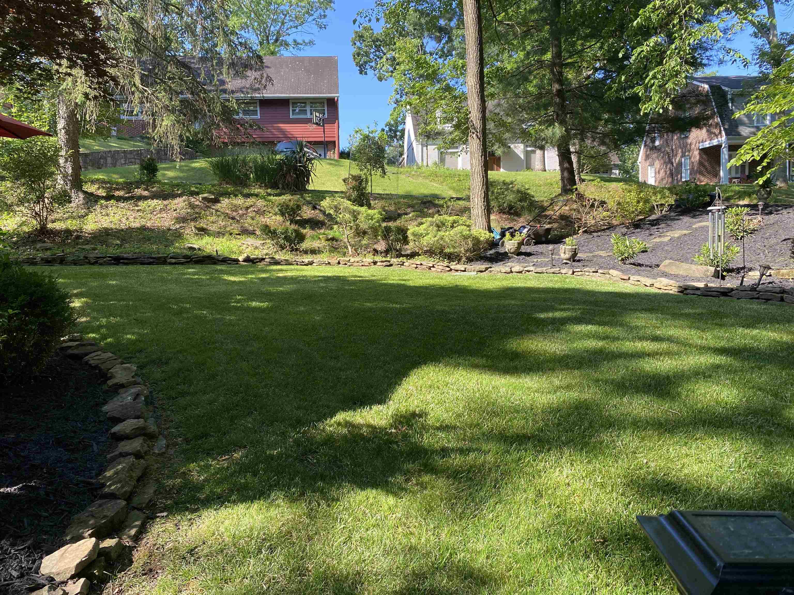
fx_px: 596
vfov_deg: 53.1
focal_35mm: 26
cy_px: 298
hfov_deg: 67.3
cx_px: 397
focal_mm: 4.25
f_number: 1.8
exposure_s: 1/362
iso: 32
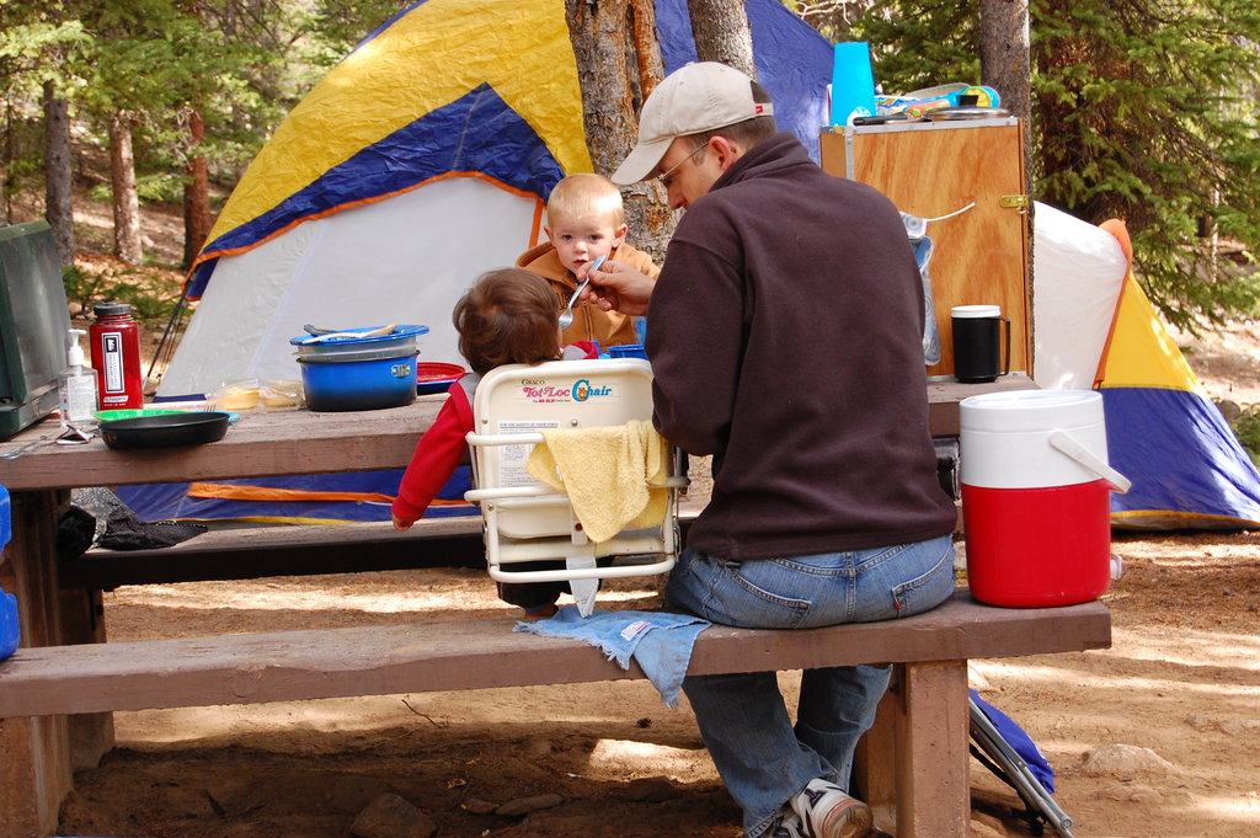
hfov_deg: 24.6
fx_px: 2885
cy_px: 419
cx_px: 630
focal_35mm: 82
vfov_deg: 16.5
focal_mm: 55
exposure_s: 1/125
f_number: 5.6
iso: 400
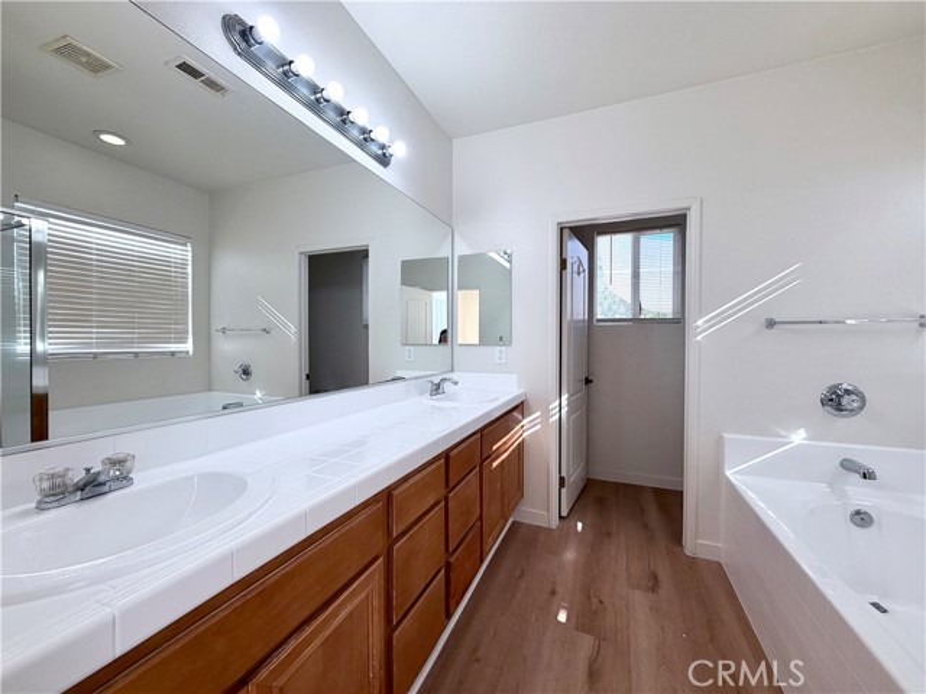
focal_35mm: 14
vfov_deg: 85.7
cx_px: 463
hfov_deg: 102.1
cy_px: 347
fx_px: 375
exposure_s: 1/163
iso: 50
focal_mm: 2.22
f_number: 2.2
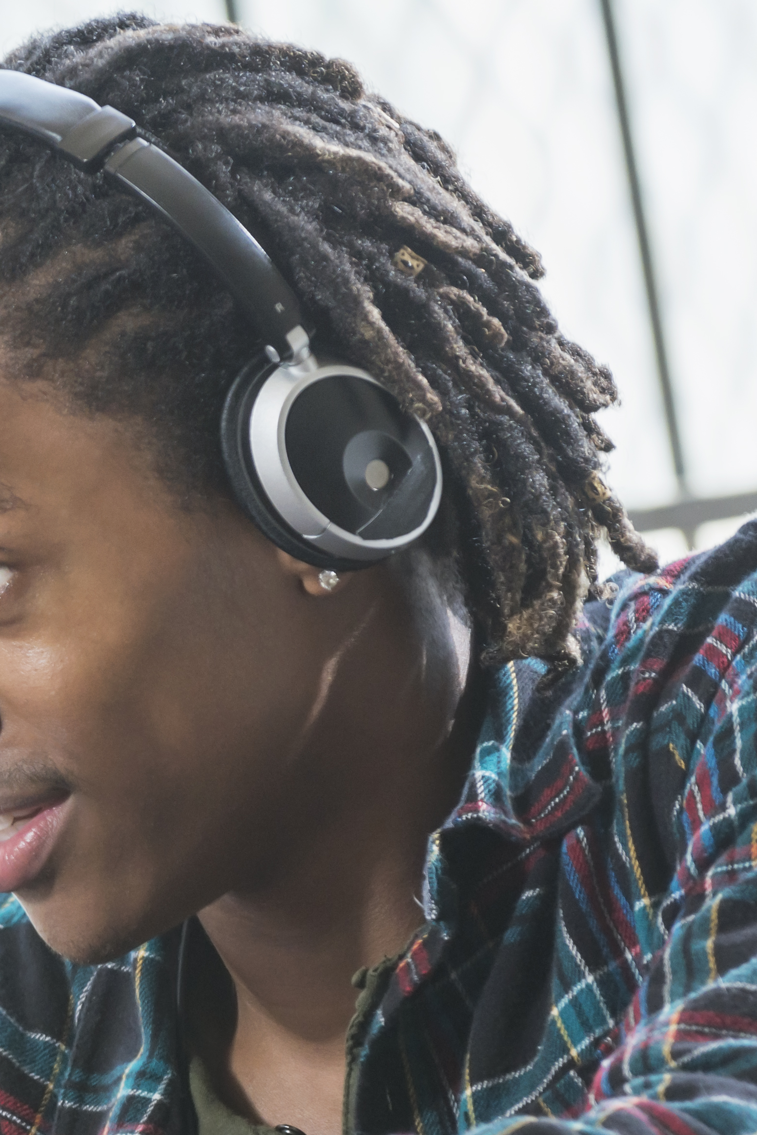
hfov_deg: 3.7
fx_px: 11577
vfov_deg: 5.6
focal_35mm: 367
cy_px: 1031
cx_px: -556
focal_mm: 116
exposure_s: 1/200
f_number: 4
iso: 500
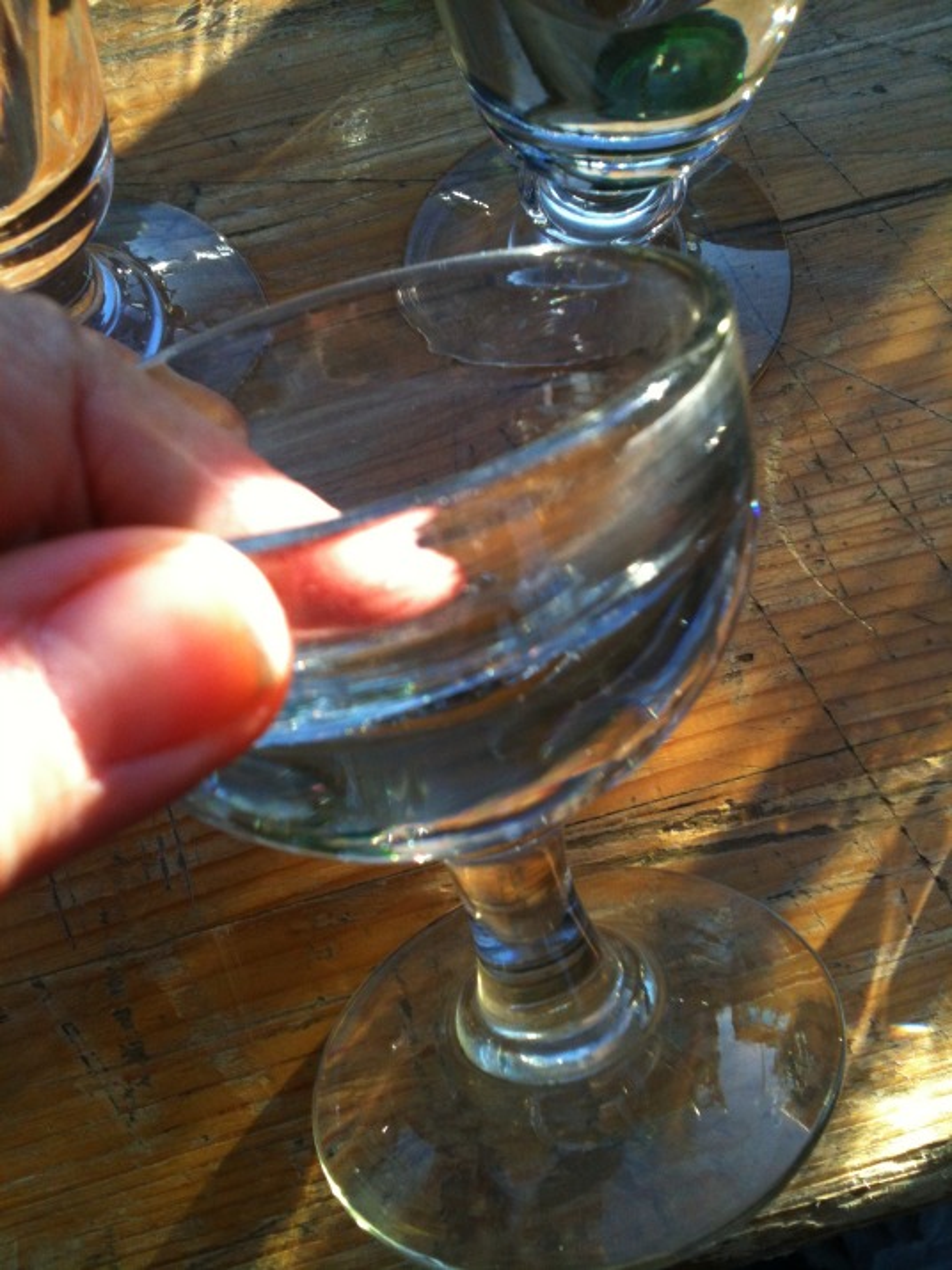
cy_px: 635
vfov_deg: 52.6
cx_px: 476
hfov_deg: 40.7
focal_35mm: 35
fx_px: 1284
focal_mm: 3.85
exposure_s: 1/282
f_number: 2.8
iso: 64
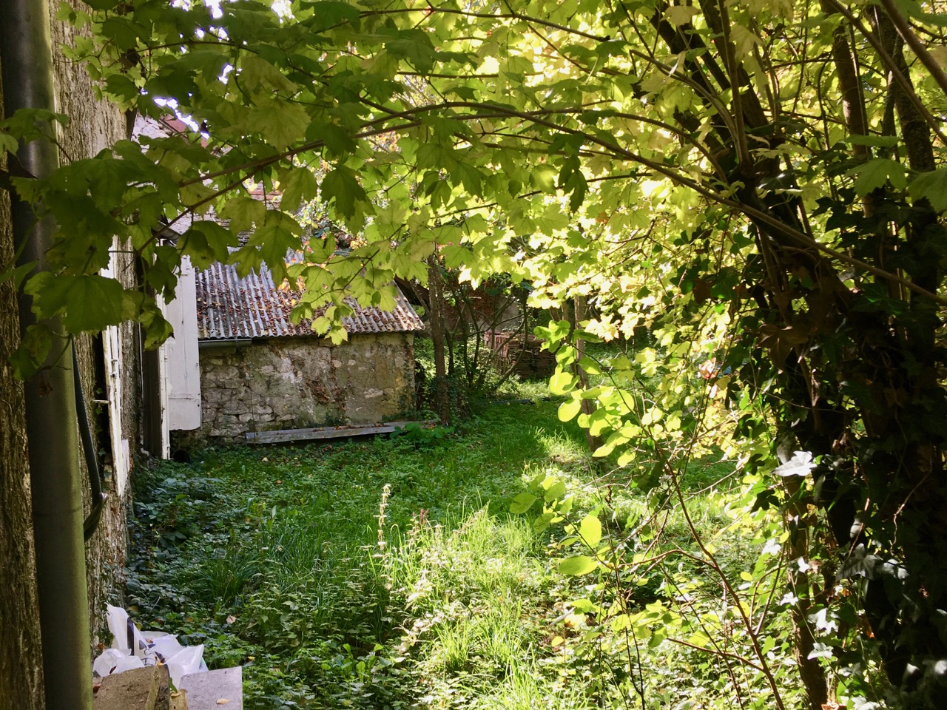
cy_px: 355
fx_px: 793
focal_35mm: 29
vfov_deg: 48.2
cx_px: 474
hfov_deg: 61.7
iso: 25
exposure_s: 1/108
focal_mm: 4.15
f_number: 2.2
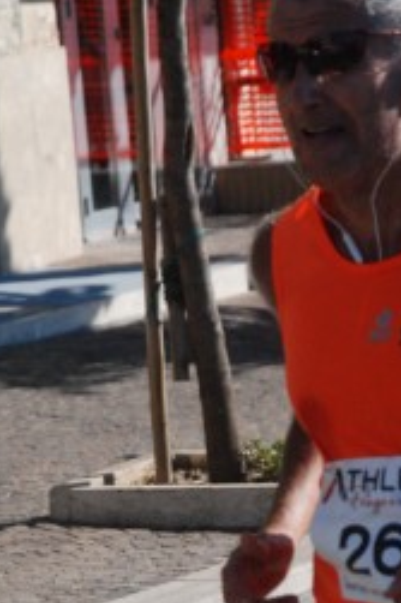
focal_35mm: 341
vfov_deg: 6.0
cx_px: 241
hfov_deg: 4.0
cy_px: 565
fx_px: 5708
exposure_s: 1/2000
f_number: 8
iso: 1000
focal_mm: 95
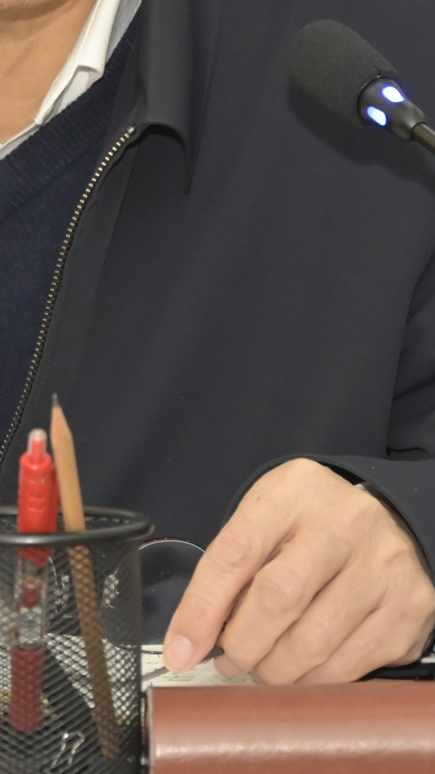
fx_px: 10277
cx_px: -93
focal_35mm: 501
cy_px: 98
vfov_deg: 4.3
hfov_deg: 2.4
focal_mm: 150
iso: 4500
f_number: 6.3
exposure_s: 1/200
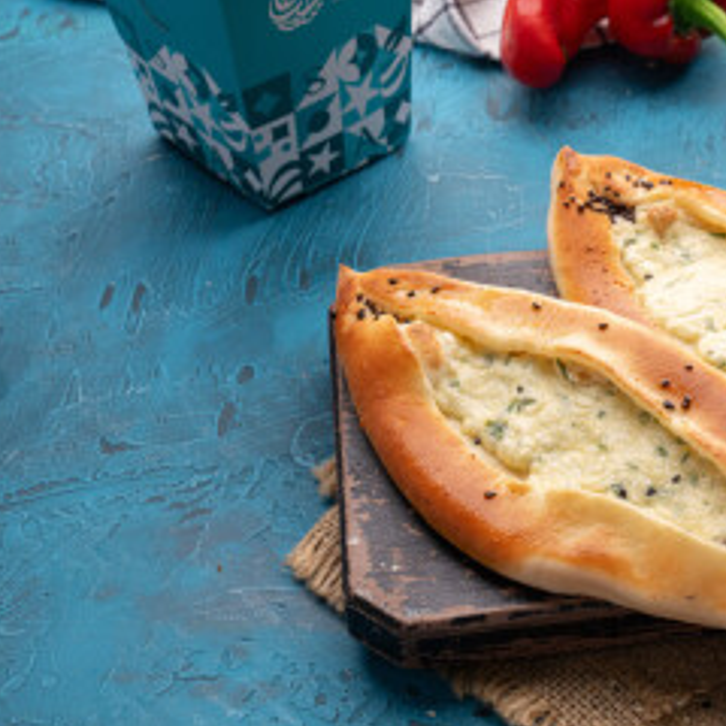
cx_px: 708
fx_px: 2349
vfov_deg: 17.6
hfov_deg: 17.2
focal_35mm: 99
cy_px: 422
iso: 160
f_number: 10
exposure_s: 1/125
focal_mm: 56
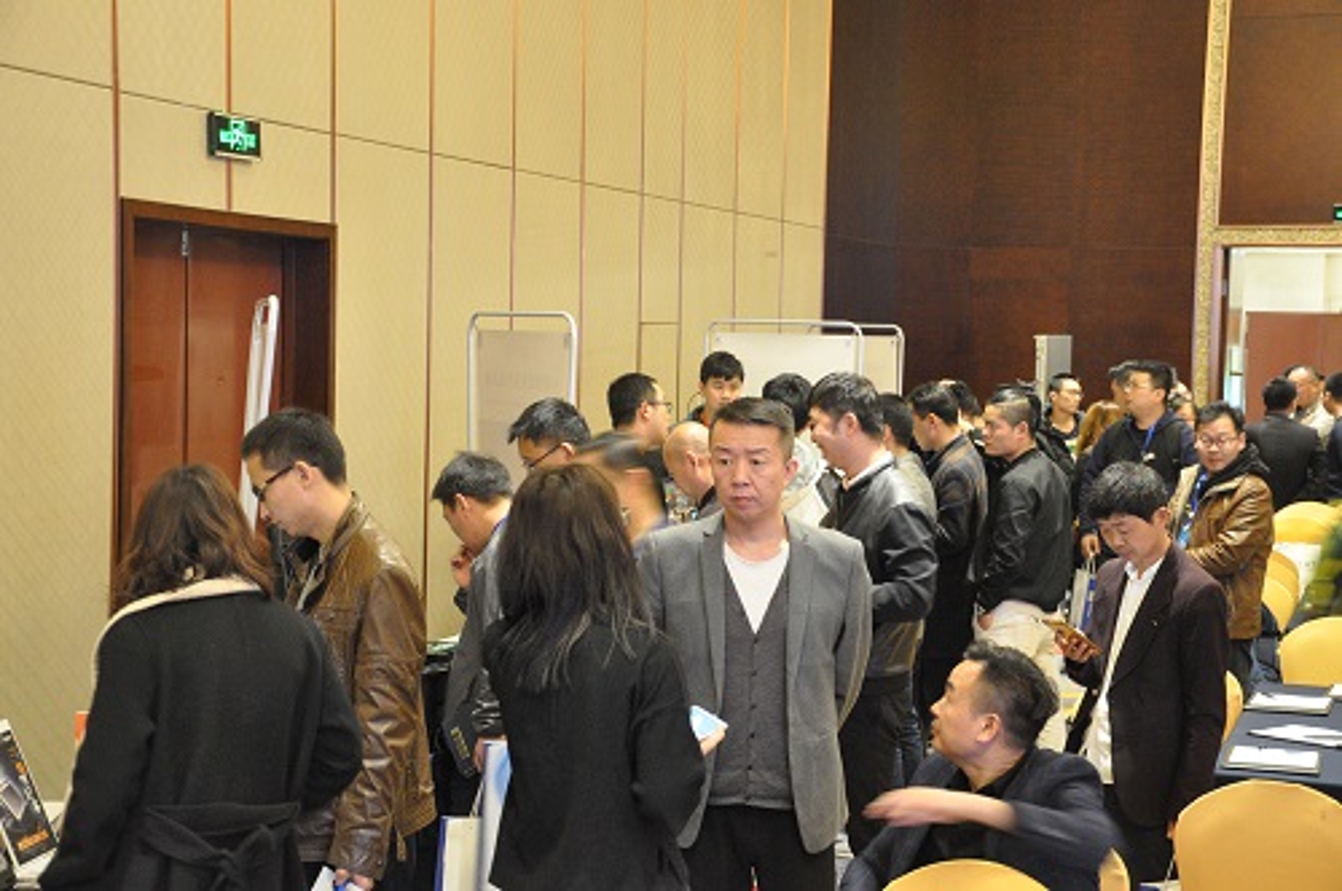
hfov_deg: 29.9
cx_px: 671
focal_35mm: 68
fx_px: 2513
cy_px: 446
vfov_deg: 20.1
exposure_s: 1/13
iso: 2500
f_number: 4.8
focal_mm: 45
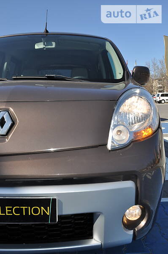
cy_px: 127
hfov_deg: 39.8
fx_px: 232
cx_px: 84
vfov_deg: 57.3
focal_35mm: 33
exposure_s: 1/200
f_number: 14
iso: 200
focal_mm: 22
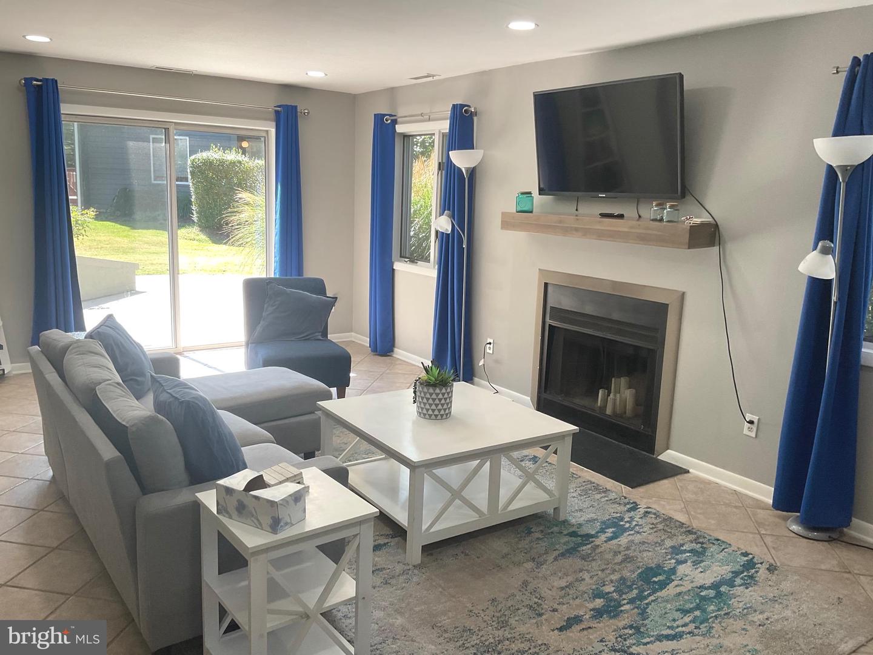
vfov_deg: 48.2
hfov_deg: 61.7
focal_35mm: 29
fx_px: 731
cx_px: 436
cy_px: 328
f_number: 1.8
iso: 40
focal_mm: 3
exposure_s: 1/120
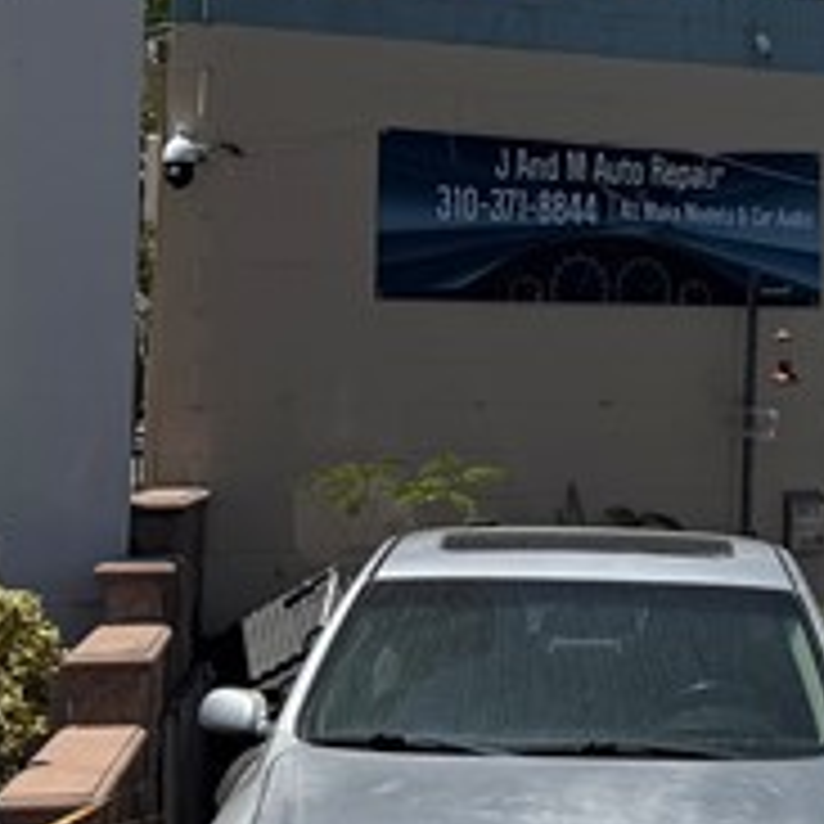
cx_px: 1031
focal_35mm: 119
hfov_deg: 14.1
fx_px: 3205
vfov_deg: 14.4
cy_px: 5
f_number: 1.78
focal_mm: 6.76
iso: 80
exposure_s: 1/5814
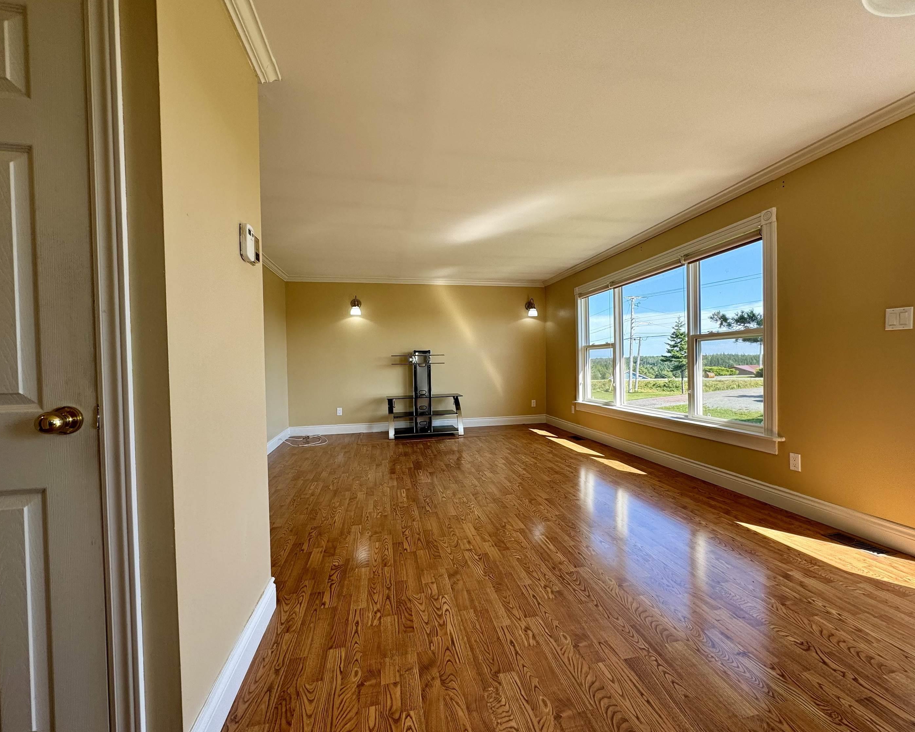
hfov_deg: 96.8
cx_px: 471
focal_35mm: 15
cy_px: 374
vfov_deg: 84.0
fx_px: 406
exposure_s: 1/195
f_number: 2.2
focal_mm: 2.22
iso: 40
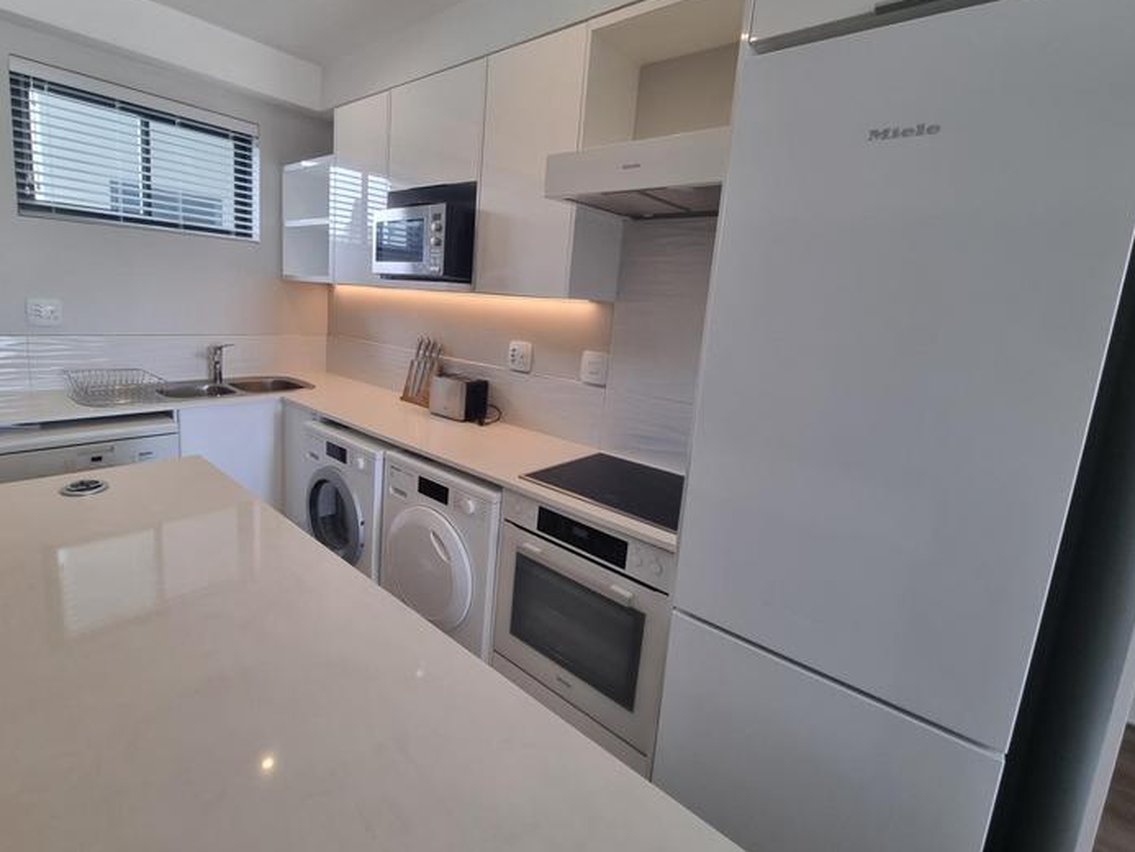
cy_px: 377
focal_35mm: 15
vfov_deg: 81.4
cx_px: 496
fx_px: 492
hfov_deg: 97.7
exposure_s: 1/50
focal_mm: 2.2
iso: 125
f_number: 2.2
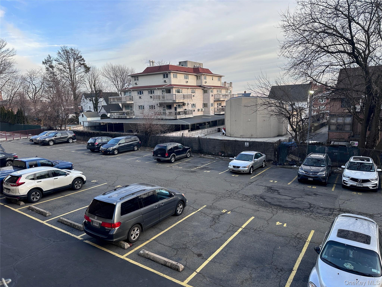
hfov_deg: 71.6
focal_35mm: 24
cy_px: 144
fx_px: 265
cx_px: 191
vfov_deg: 56.8
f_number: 1.78
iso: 80
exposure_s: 1/503
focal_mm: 6.86
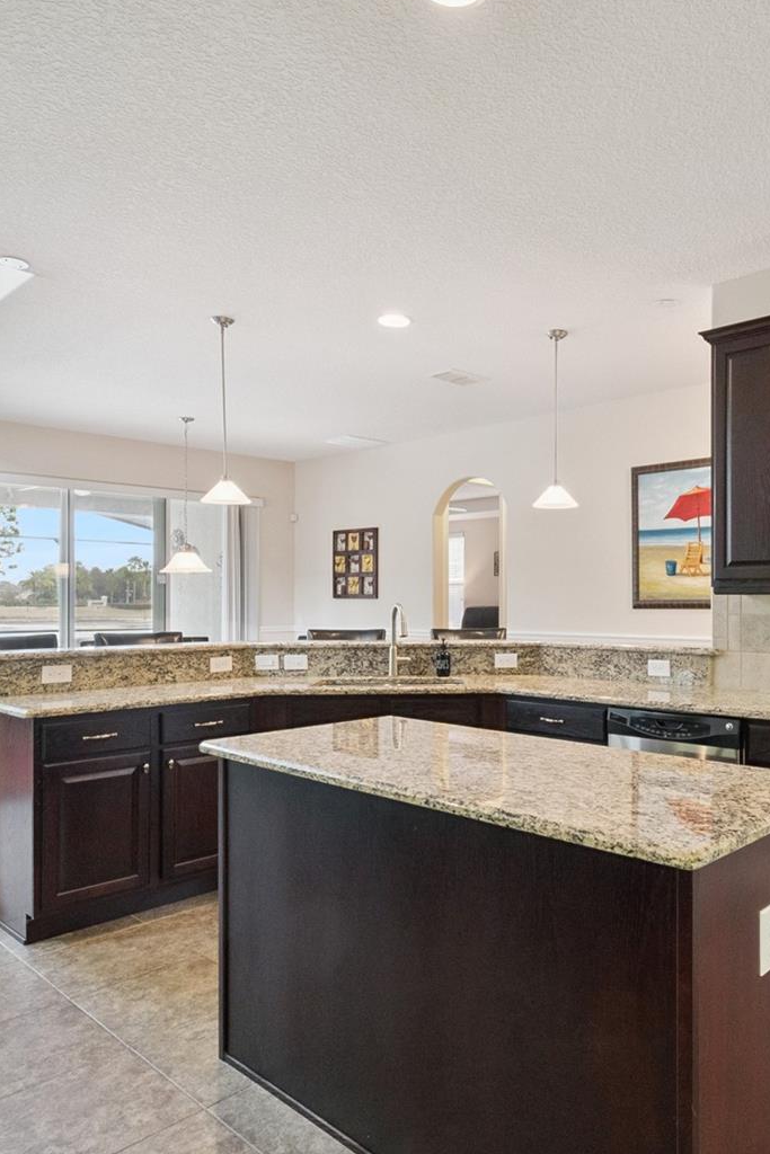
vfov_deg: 71.5
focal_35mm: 25
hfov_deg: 50.3
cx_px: 521
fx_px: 802
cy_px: 583
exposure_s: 1/50
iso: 3200
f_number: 10
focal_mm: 16
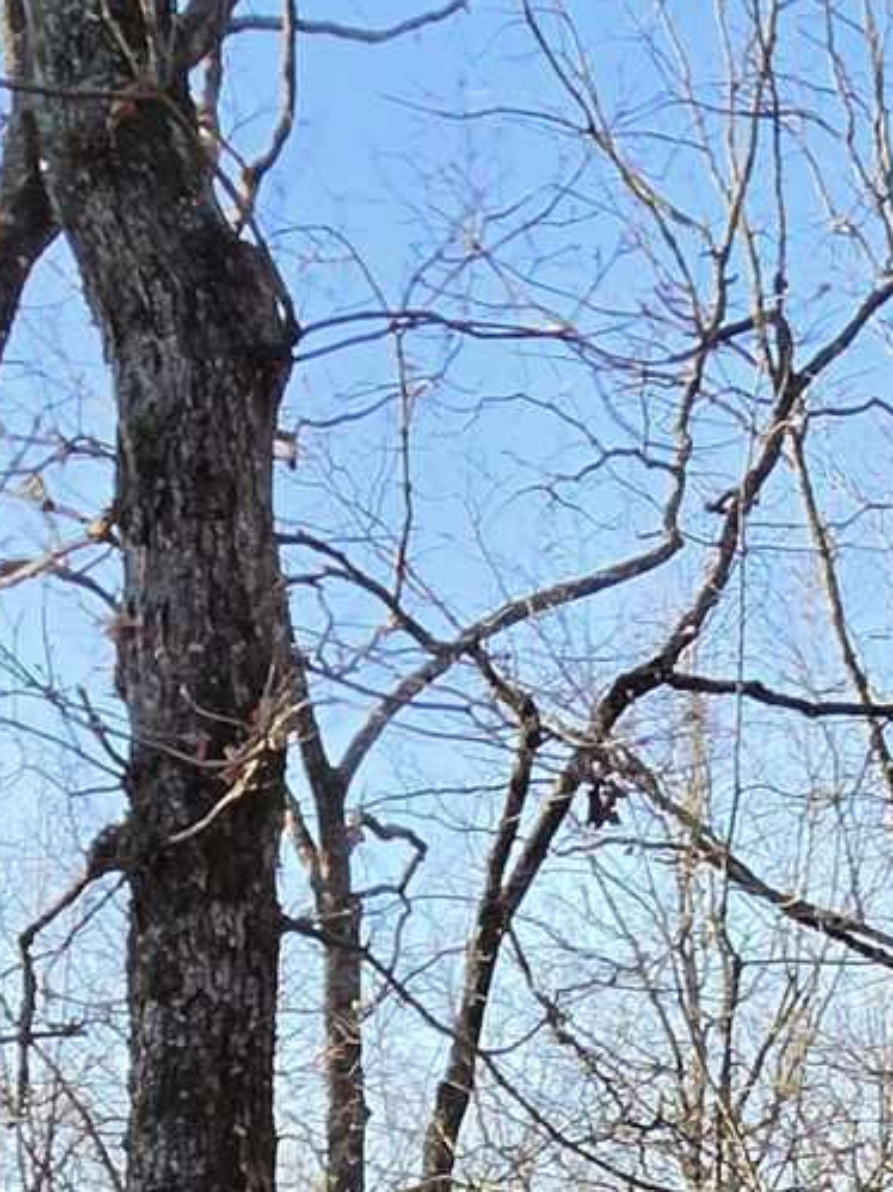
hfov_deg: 23.9
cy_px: 1811
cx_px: 769
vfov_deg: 24.6
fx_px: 2065
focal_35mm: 60
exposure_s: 1/740
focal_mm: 2.2
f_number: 2.2
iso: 100
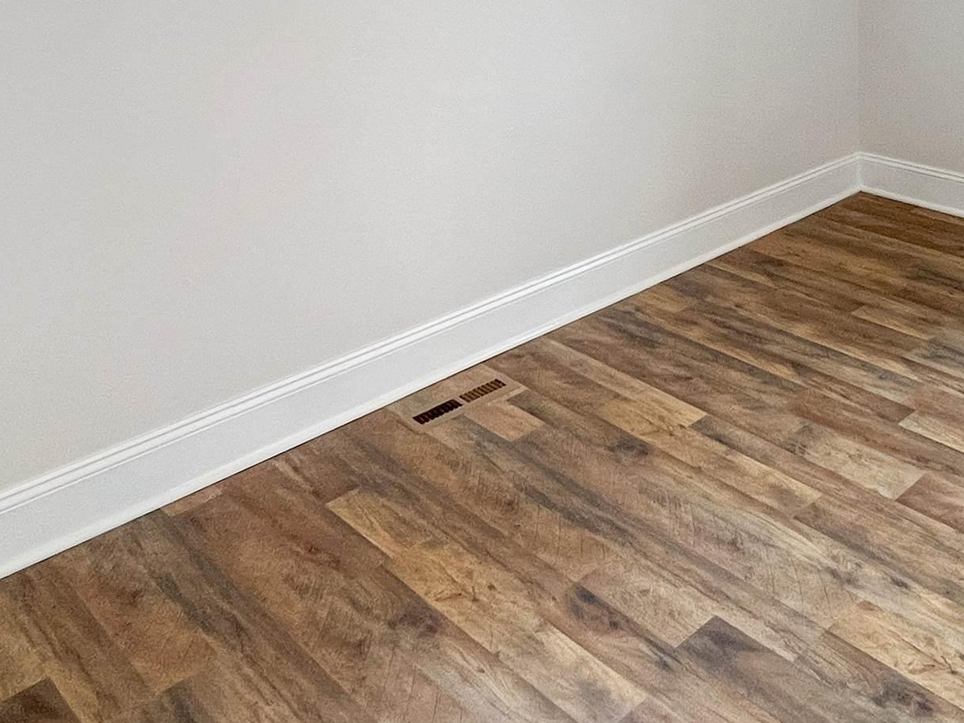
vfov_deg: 41.7
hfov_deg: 53.1
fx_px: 919
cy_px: 183
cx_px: 711
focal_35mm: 33
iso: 250
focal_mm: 1.57
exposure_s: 1/120
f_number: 1.8
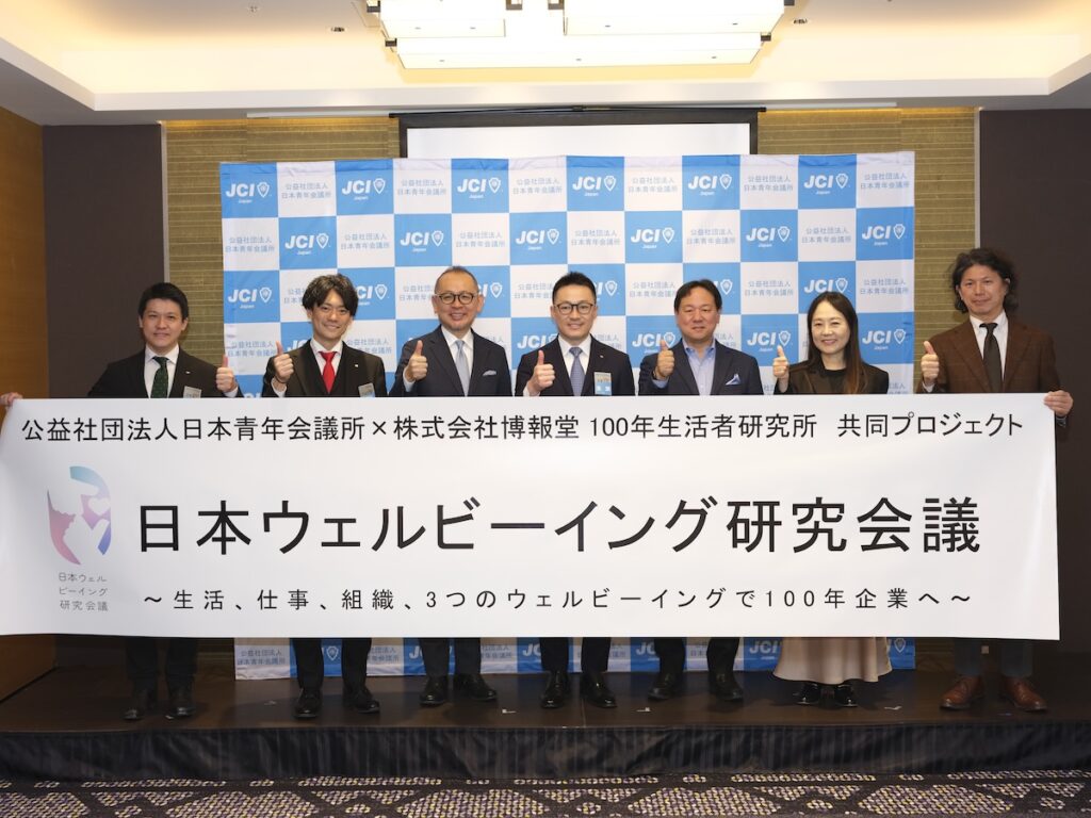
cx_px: 546
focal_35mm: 44
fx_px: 1387
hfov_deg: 42.9
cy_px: 409
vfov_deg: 32.9
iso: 2000
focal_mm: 55
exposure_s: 1/125
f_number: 5.6
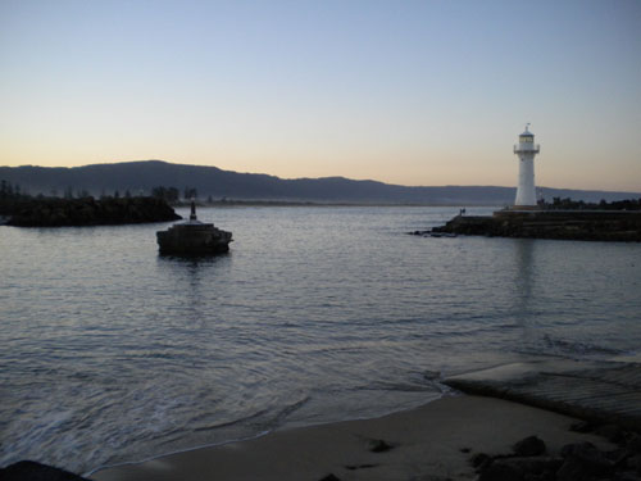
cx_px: 320
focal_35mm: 35
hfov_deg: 52.6
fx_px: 648
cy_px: 240
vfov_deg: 40.7
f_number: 3.1
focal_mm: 6.3
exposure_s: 1/430
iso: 247
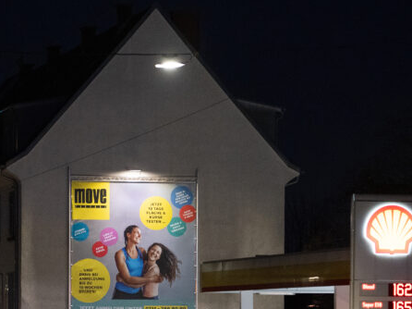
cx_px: 168
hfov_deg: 8.9
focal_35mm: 223
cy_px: 278
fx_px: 2653
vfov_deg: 6.6
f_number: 2.8
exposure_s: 1/125
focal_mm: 101
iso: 5000
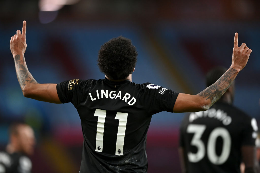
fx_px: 2889
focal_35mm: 400
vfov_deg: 3.4
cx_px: 130
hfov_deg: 5.2
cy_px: 86
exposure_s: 1/1600
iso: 2000
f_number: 2.8
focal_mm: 400
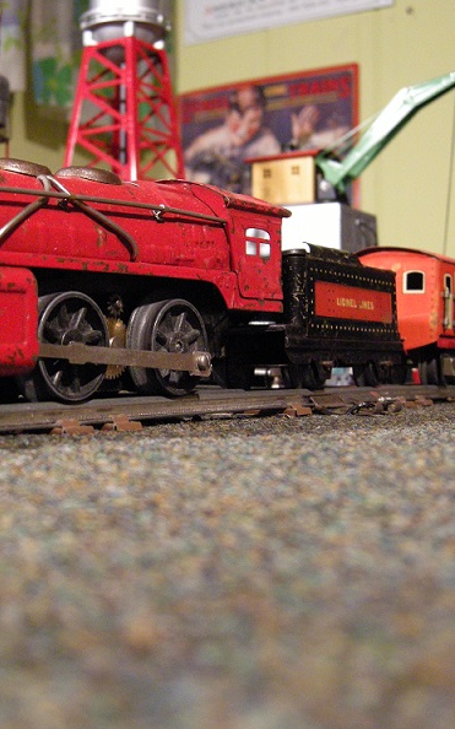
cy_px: 366
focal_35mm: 50
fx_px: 992
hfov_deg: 25.7
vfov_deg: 40.3
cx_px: 170
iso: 400
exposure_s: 1/11
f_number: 2.7
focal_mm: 7.5
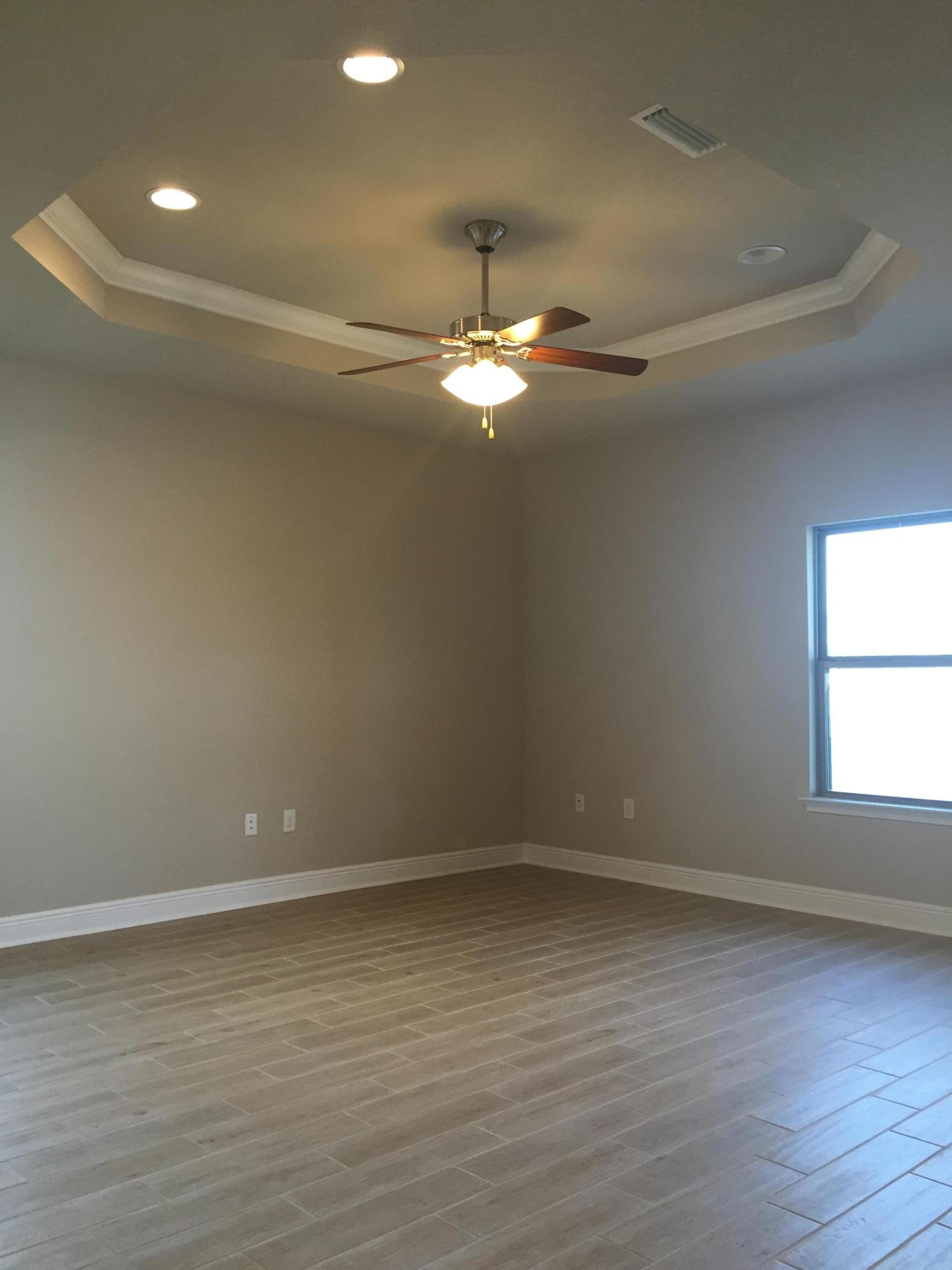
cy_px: 635
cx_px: 476
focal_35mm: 29
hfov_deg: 48.2
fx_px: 1063
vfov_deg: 61.7
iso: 40
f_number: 2.2
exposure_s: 1/30
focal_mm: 4.15
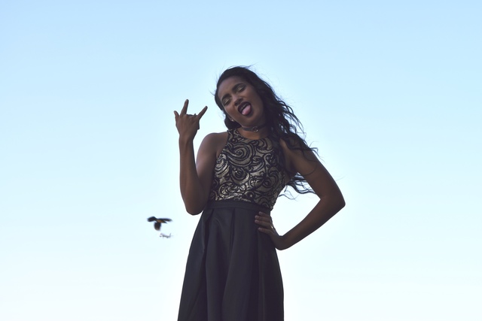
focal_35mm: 78
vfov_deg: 17.5
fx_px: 1045
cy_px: 160
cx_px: 241
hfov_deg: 26.0
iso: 200
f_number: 9
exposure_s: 1/320
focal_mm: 52
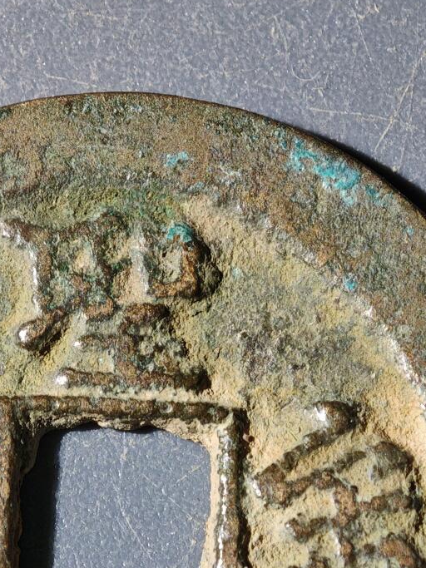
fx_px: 3677
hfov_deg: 6.6
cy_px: 472
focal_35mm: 224
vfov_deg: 8.8
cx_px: 89
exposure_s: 1/107
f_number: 2
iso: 400
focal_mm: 9
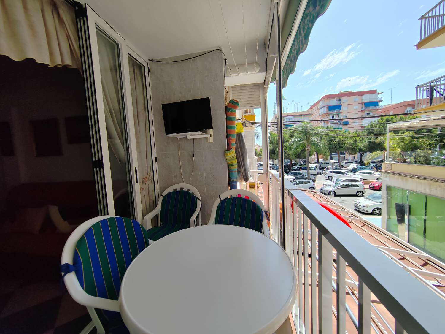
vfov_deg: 89.9
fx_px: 167
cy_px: 167
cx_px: 222
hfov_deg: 106.2
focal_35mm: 13
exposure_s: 1/710
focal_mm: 2.16
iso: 100
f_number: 2.2
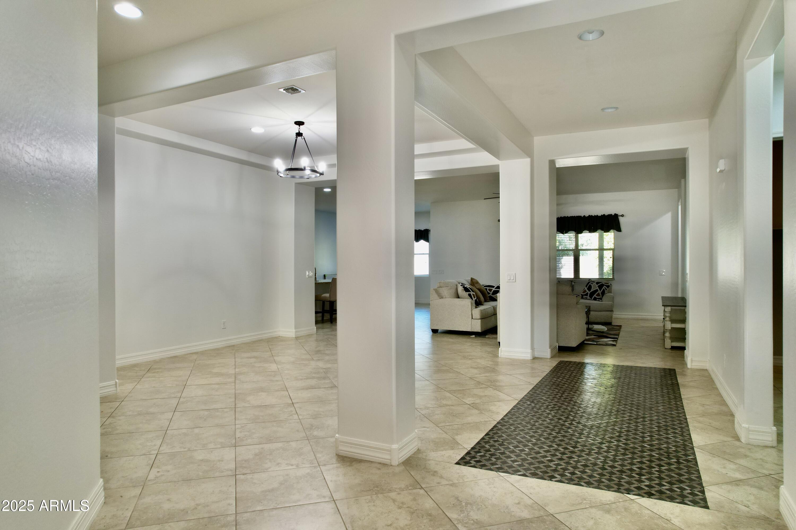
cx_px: 398
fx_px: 486
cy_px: 265
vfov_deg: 57.2
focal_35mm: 22
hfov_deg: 78.6
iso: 100
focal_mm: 8.38
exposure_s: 1/30
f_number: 2.8
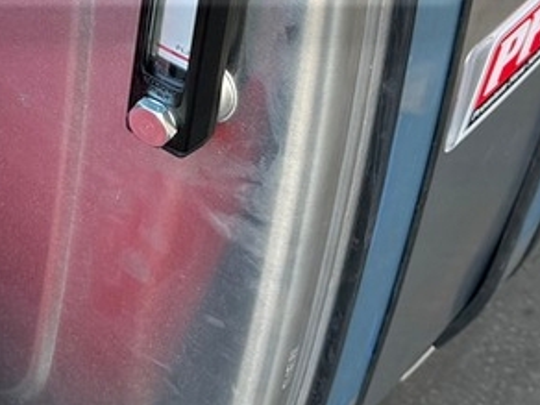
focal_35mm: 115
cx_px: 39
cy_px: -231
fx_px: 1794
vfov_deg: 12.2
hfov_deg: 16.8
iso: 50
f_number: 1.78
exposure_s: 1/125
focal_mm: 6.76
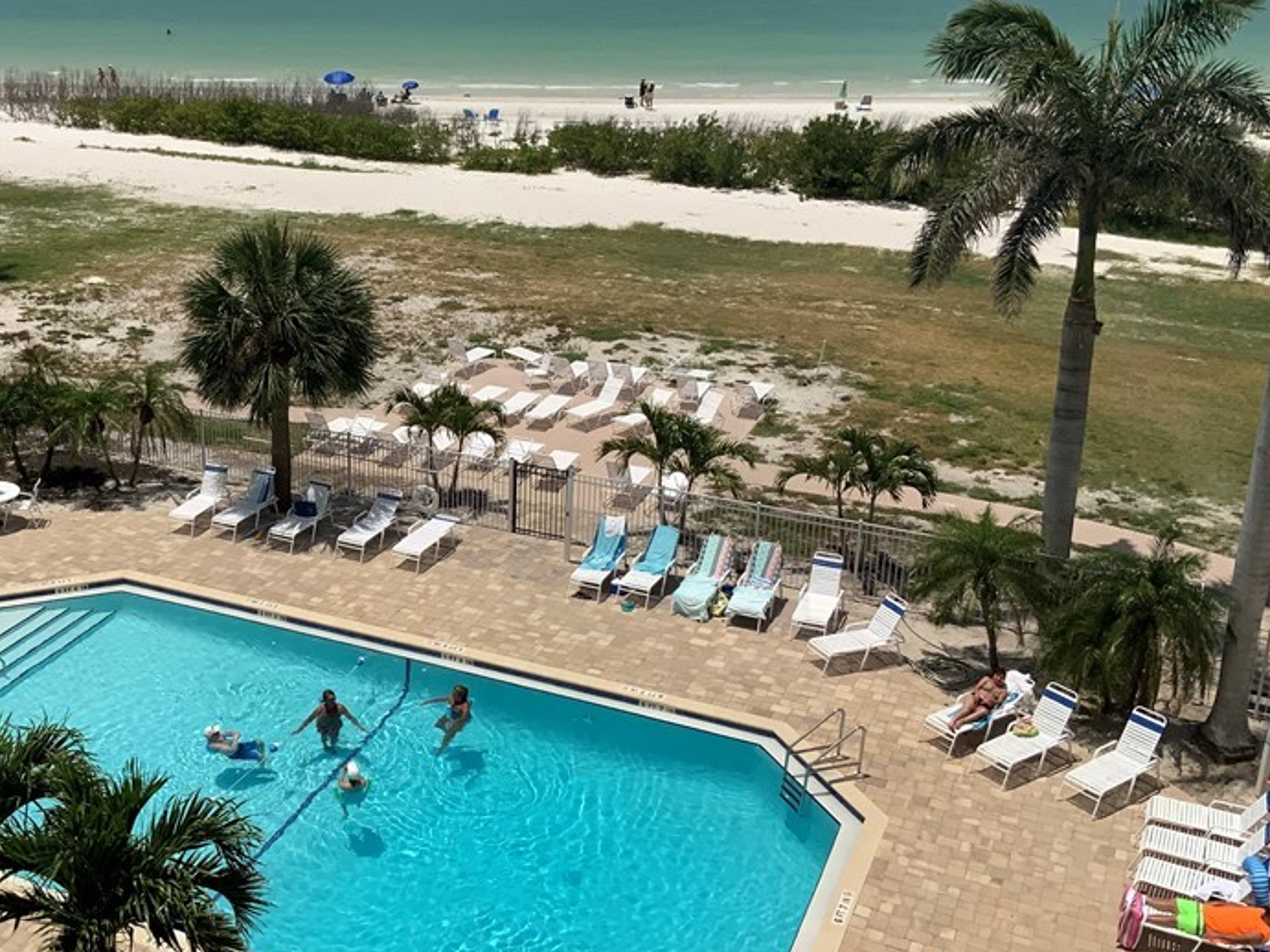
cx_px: 445
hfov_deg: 43.4
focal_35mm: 43
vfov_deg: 33.5
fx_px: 1577
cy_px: 415
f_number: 1.8
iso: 20
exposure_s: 1/5814
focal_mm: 3
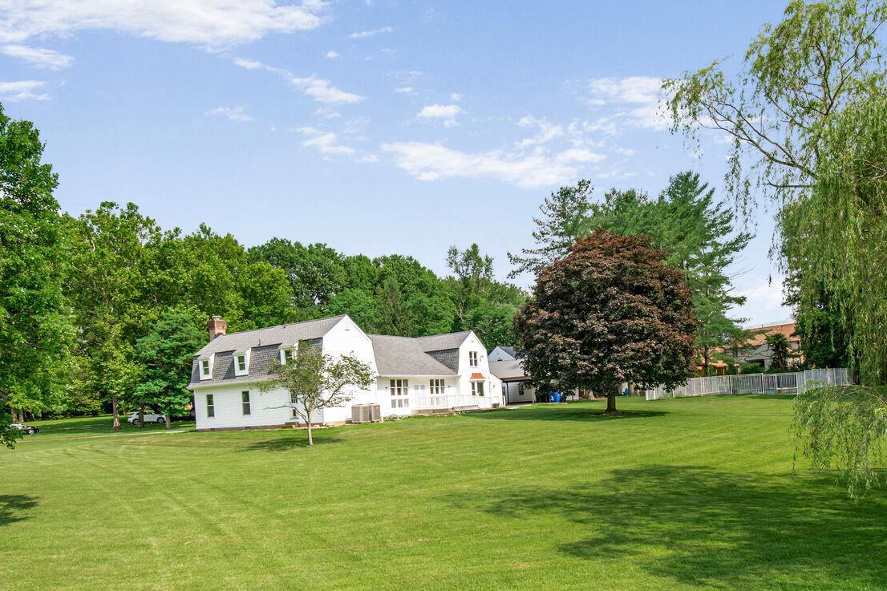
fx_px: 616
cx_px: 397
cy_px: 421
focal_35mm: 25
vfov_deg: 49.8
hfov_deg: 71.3
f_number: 8
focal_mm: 16
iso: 400
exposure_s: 1/100
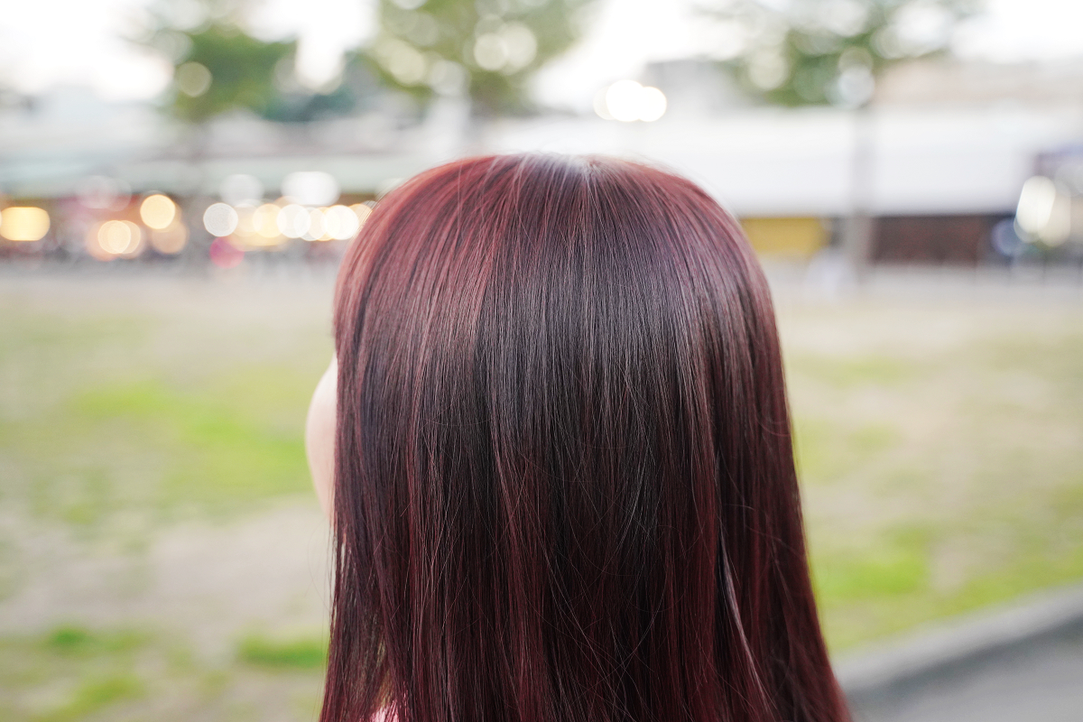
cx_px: 542
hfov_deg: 46.4
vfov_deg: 31.9
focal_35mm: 42
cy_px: 361
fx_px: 1263
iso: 1600
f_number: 3.2
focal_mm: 42
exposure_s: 1/160
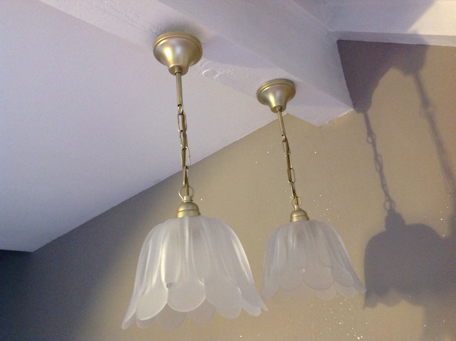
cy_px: 170
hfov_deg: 52.7
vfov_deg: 40.6
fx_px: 460
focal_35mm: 35
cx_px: 228
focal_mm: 4.28
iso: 320
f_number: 2.4
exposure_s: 1/15
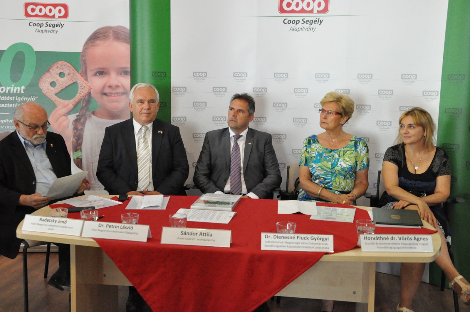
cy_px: 156
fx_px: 587
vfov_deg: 29.8
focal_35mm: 45
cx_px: 235
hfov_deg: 43.6
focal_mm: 30
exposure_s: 1/160
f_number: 6.3
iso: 3200
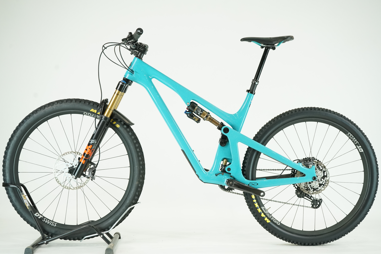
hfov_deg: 38.2
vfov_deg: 26.0
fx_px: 550
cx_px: 190
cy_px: 127
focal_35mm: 52
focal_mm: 52
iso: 2500
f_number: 6.3
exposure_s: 1/200
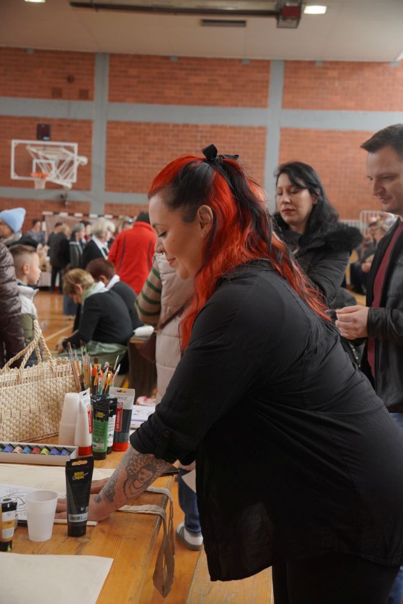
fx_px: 753
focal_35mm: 45
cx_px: 202
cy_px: 302
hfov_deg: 30.0
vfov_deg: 43.7
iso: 1000
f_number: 4
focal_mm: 29.9
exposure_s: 1/200
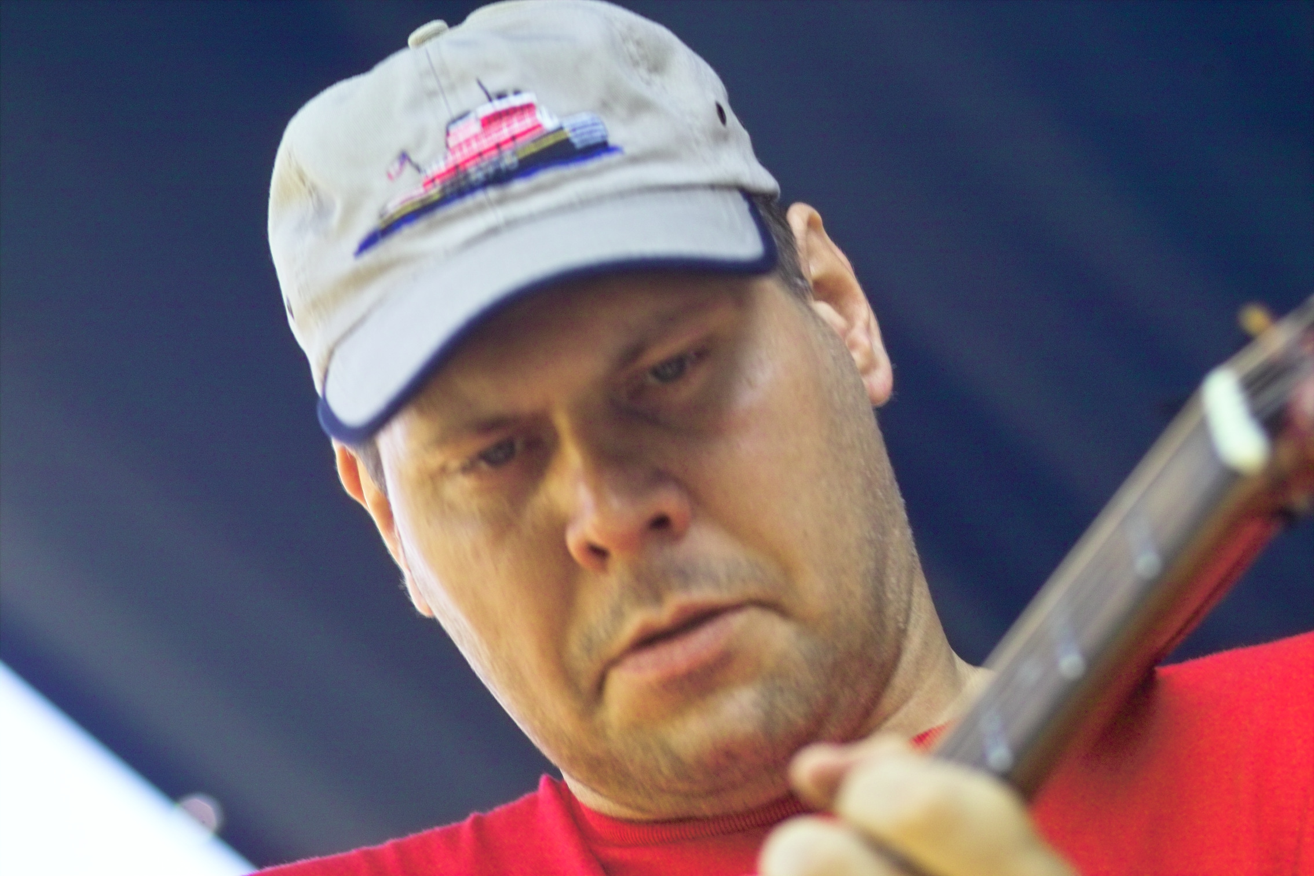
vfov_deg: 7.7
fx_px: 6533
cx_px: 657
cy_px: 438
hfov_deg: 11.5
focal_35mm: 179
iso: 200
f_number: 3.5
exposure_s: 1/125
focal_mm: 105
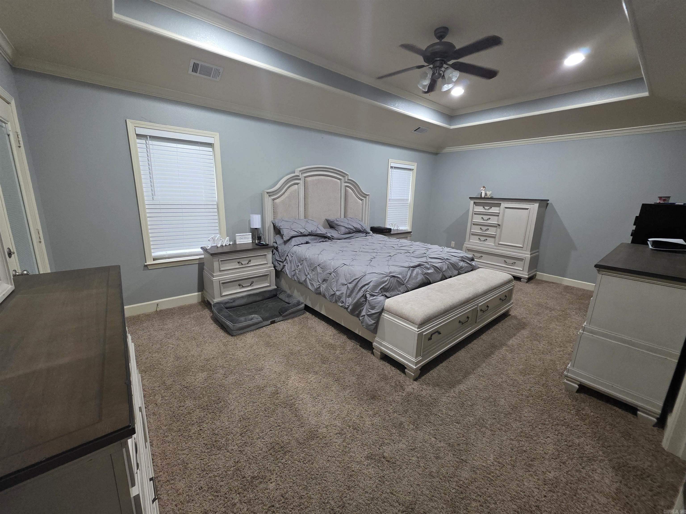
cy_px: 257
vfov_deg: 89.9
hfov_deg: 106.2
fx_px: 258
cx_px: 343
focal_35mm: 13
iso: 800
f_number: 1.9
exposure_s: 1/60
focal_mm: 2.2
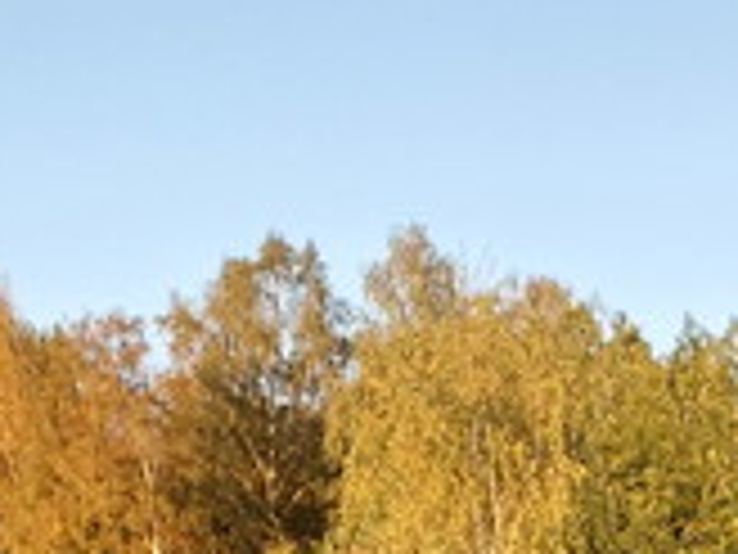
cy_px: 1212
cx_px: 1089
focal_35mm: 146
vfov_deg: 9.3
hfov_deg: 12.8
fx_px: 3113
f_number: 1.8
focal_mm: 5.23
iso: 25
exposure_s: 1/100
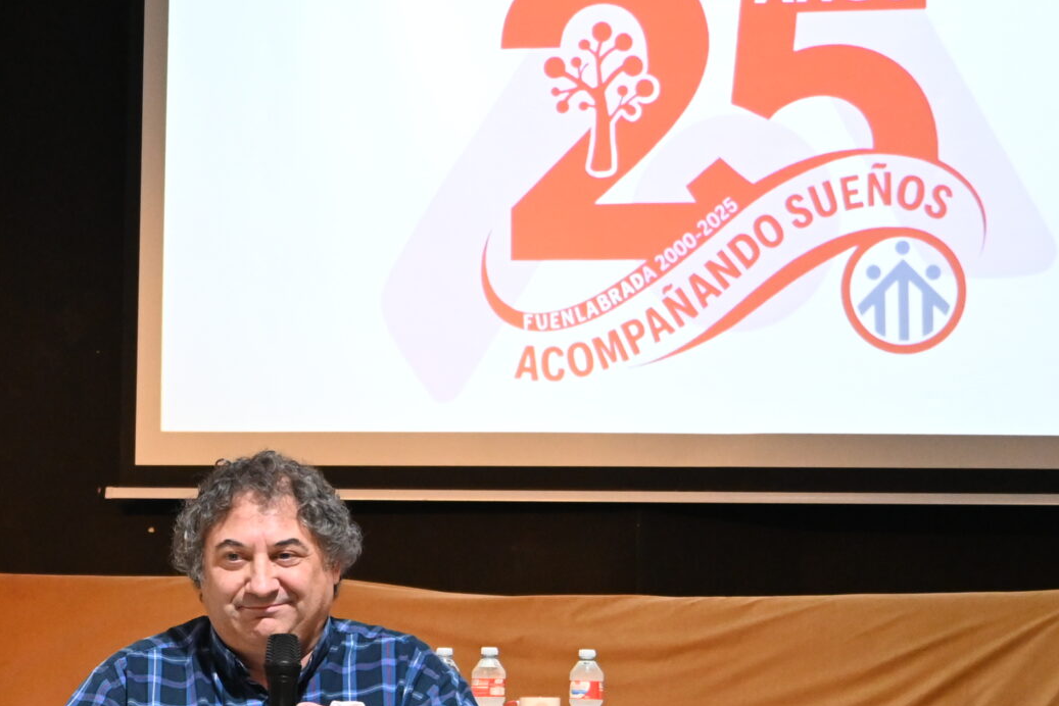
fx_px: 3431
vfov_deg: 11.7
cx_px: -36
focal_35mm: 117
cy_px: 682
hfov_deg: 17.1
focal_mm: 31.5
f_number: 4
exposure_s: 1/125
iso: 2200
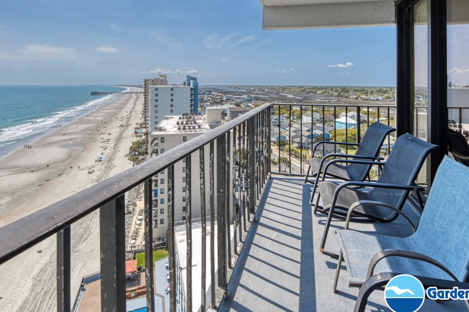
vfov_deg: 63.0
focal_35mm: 19
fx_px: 248
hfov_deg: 86.7
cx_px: 256
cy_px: 105
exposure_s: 1/8000
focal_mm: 14
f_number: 9
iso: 500
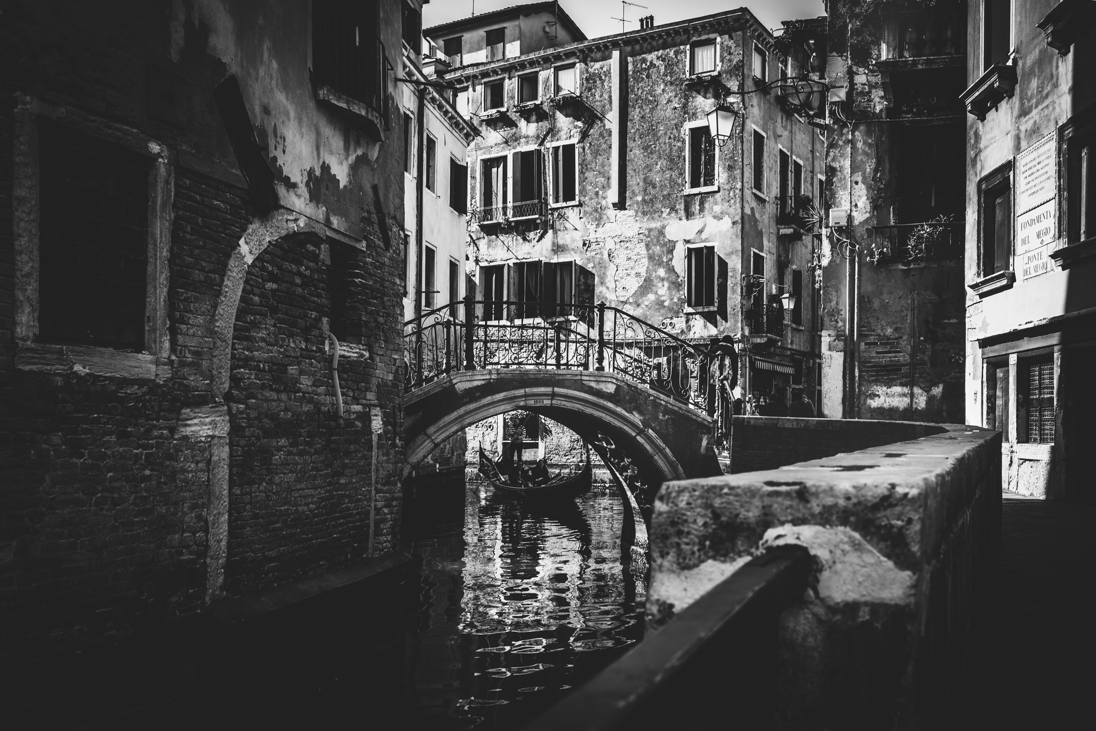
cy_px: 366
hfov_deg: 54.4
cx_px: 548
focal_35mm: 35
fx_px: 1065
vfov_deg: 37.9
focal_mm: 35
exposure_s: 1/50
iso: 64
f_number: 11
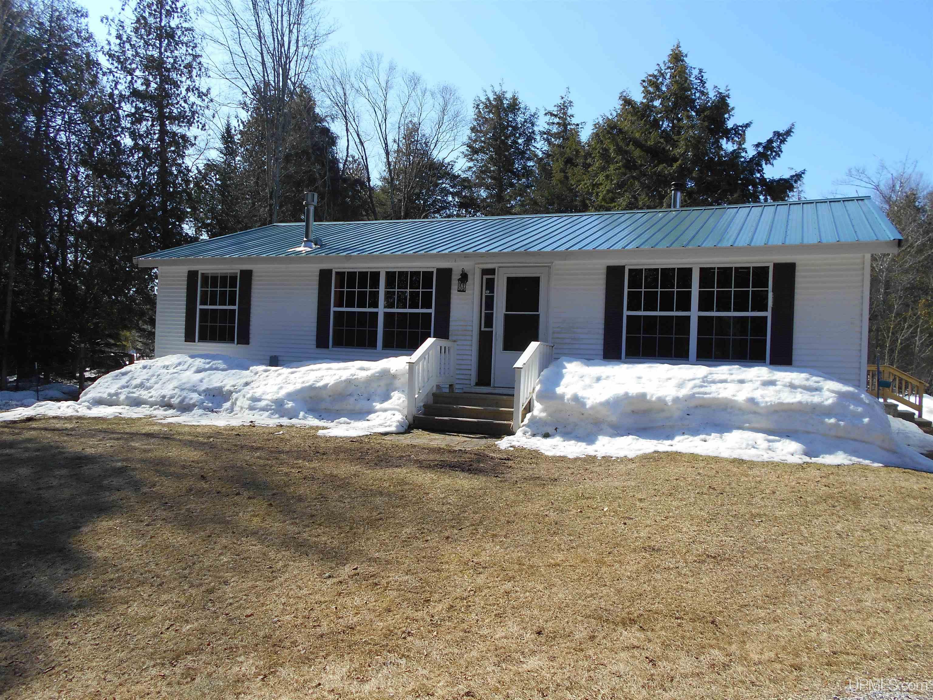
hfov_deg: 67.3
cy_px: 350
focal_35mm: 26
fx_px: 701
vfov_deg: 53.1
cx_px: 466
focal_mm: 4.6
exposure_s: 1/640
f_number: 3.2
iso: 80
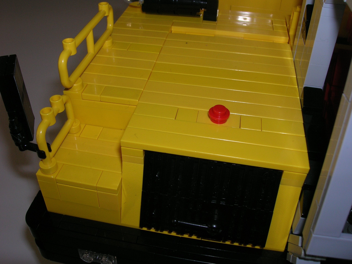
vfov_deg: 41.8
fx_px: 346
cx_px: 176
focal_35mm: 34
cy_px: 132
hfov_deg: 54.0
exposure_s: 1/60.1
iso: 50
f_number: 4.9
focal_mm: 5.7
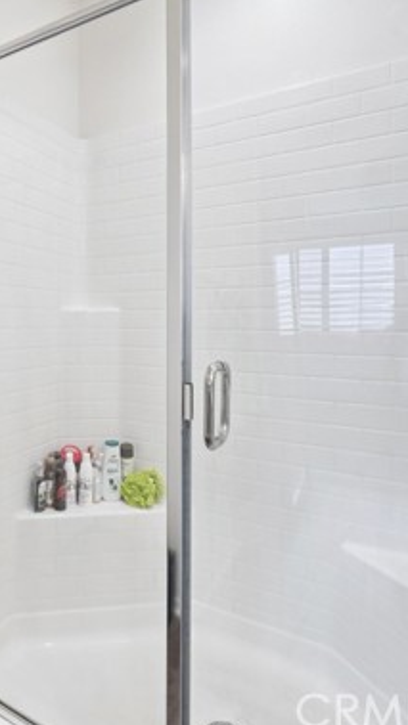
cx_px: 27
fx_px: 443
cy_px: 331
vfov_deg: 78.5
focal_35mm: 23
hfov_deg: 44.2
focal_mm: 13
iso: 400
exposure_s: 1/25
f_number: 9
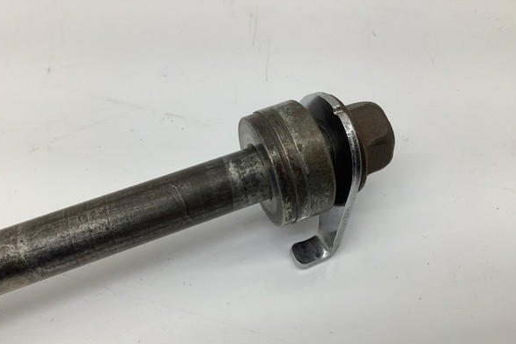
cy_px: 196
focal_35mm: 33
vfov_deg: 39.9
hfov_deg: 57.2
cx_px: 256
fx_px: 473
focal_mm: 3.3
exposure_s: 1/100
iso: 32
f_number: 2.4
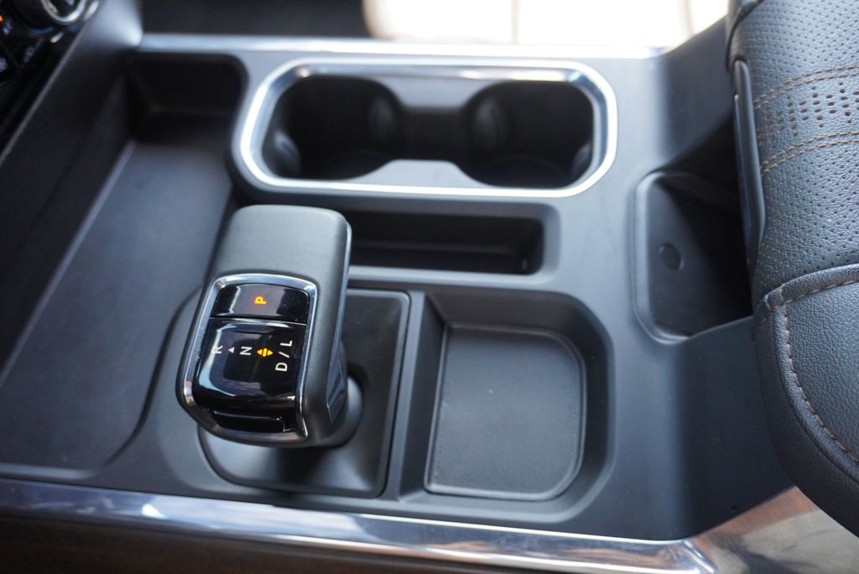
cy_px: 287
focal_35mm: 32
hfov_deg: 59.5
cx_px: 430
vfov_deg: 41.8
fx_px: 752
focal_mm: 21
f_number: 4
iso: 1000
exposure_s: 1/320
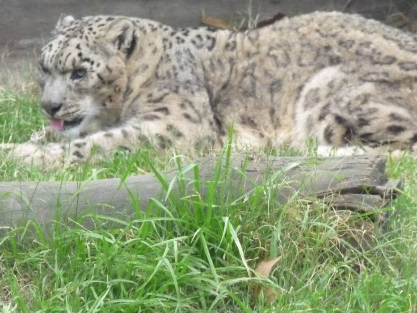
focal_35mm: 480
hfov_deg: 4.1
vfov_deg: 3.1
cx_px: 232
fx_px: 5783
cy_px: 105
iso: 800
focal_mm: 47
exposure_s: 1/125
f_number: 4.9
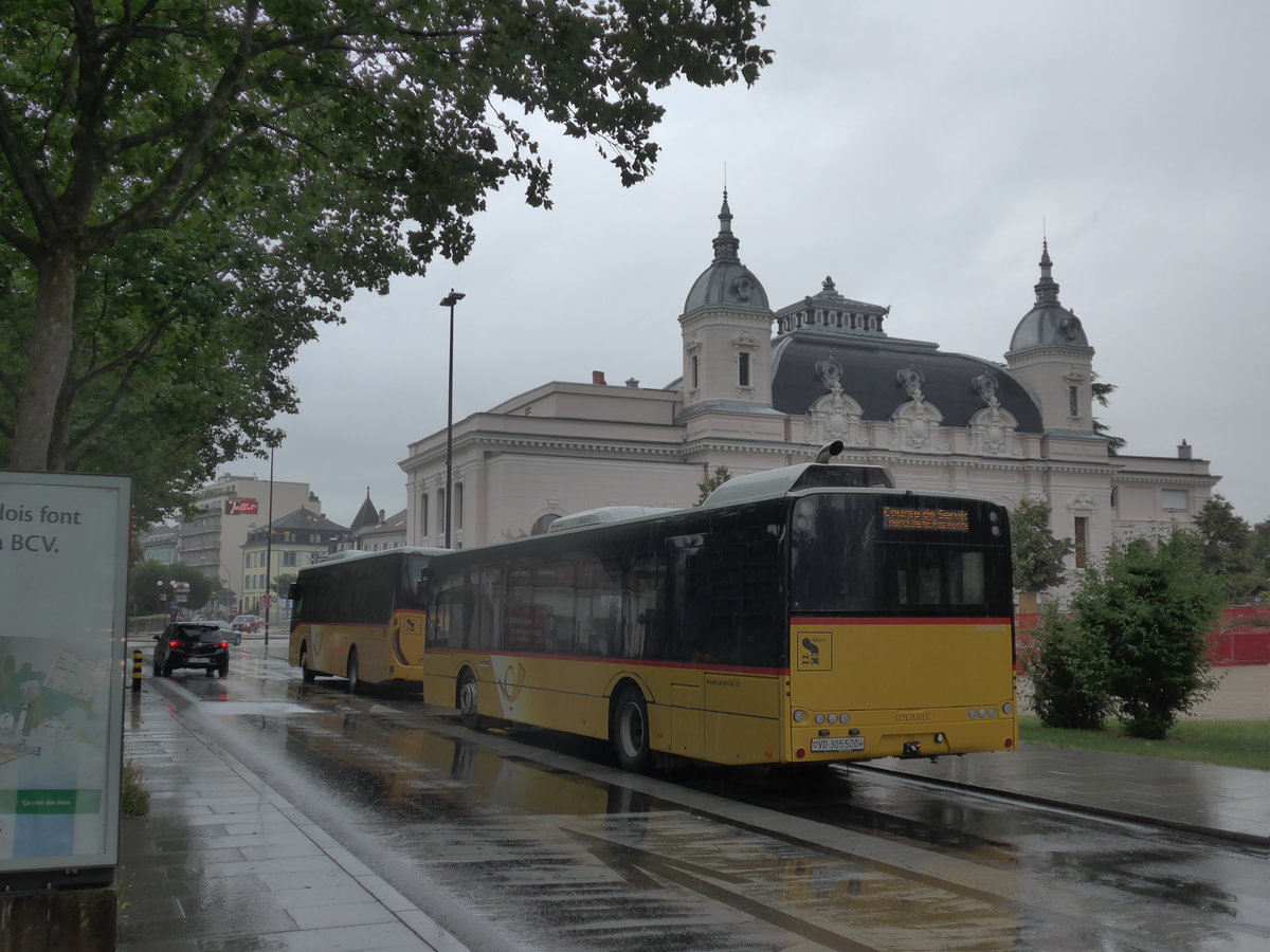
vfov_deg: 39.7
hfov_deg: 51.4
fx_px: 1321
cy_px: 476
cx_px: 635
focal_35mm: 36
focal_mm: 7.5
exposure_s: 1/500
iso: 160
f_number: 2.4
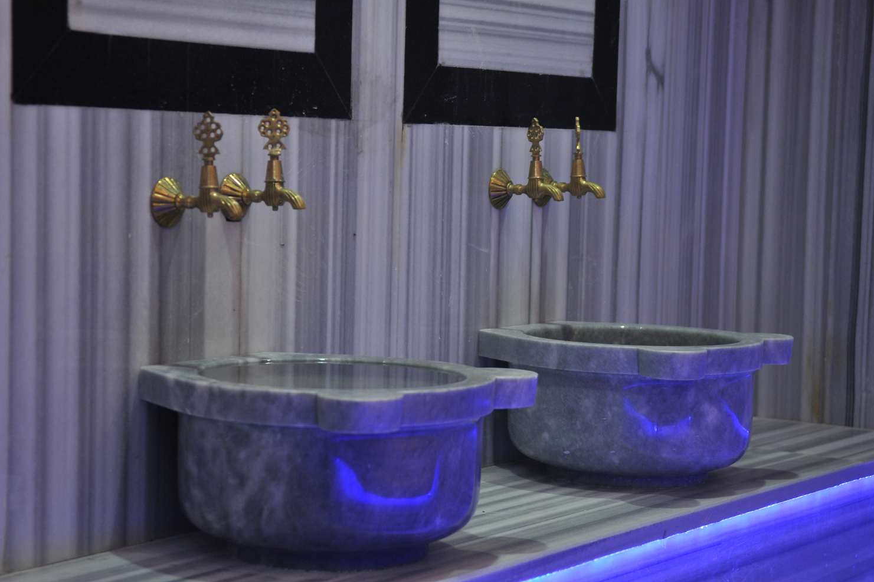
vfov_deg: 16.4
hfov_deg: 24.3
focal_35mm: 84
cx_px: 433
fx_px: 2027
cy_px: 292
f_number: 2.8
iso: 320
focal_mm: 55
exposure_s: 1/50
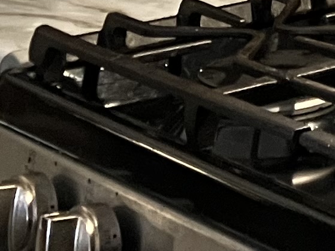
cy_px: -358
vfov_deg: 6.9
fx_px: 1954
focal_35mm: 202
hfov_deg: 9.0
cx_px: 757
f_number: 1.8
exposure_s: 1/30
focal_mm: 3.99
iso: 400
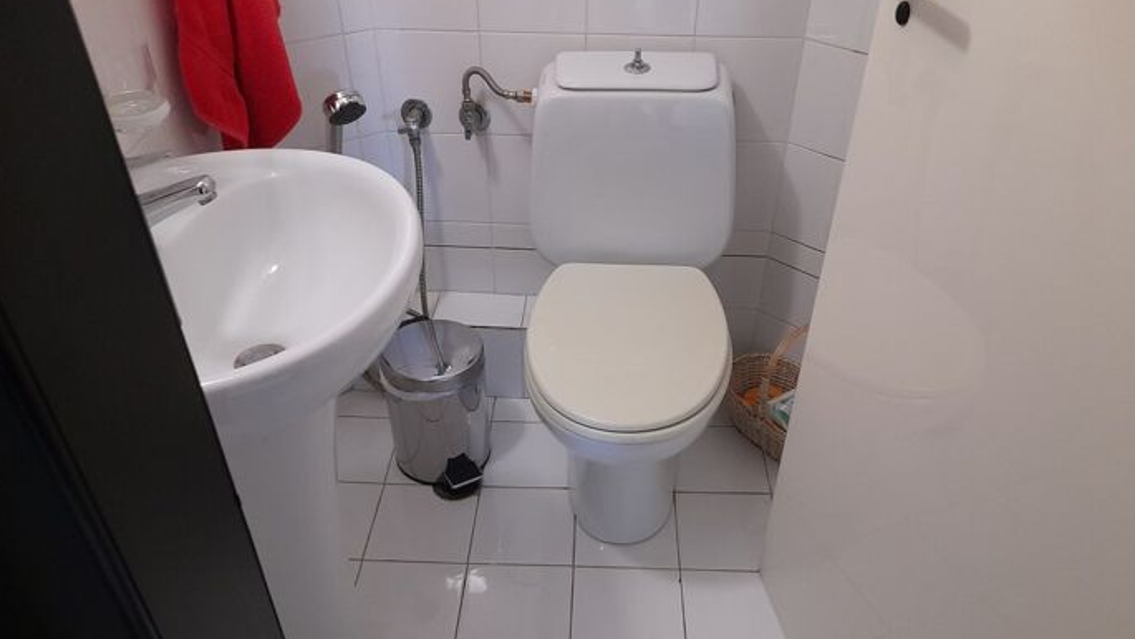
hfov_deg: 67.9
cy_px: 366
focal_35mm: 28
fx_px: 843
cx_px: 577
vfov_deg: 41.4
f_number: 2
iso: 320
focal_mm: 4.6
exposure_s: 1/33
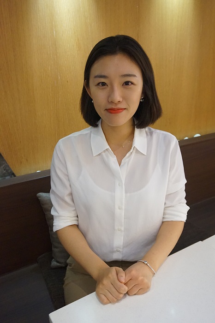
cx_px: 108
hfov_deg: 41.7
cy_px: 162
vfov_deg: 59.5
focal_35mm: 32
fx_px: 282
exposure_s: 1/40
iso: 3200
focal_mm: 21
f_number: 4
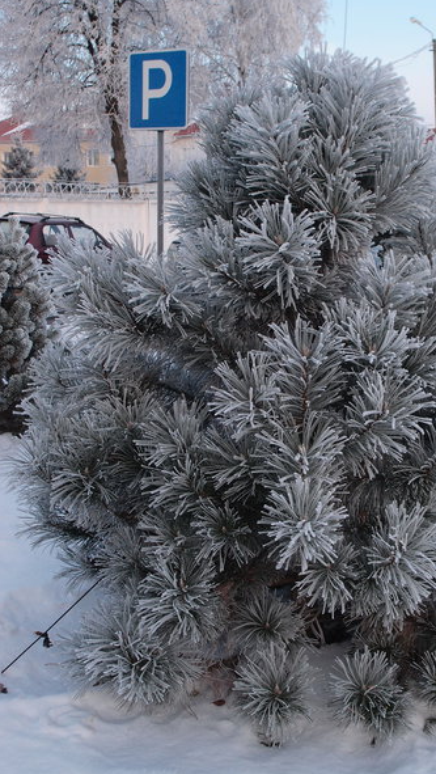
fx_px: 862
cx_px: 292
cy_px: 385
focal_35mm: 42
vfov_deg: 48.3
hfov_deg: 28.2
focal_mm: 8.16
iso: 100
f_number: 3.5
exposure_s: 1/320
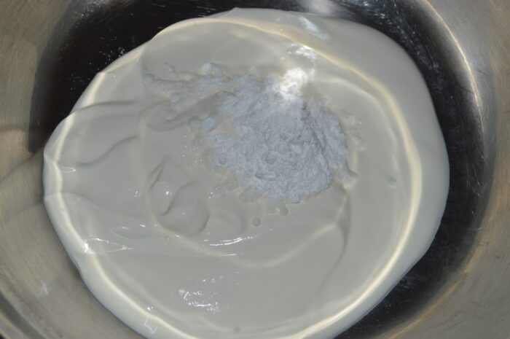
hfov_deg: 35.1
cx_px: 255
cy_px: 170
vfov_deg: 23.7
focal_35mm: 57
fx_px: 807
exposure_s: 1/60
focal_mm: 38
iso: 100
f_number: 8
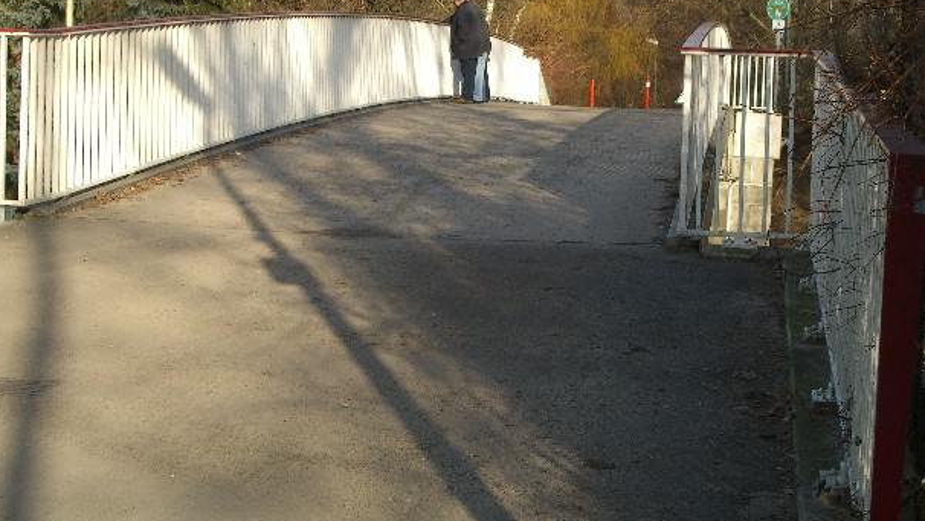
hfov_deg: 28.2
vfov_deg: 16.1
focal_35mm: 75
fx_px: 1840
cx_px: 459
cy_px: 211
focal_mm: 14.2
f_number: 5.6
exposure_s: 1/200
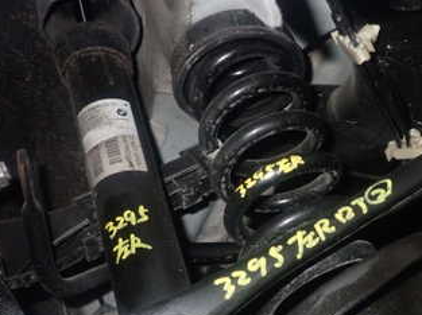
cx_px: 330
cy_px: 238
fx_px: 584
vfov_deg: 29.7
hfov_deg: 38.4
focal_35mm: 48
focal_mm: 4.5
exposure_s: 1/30
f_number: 5.6
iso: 800
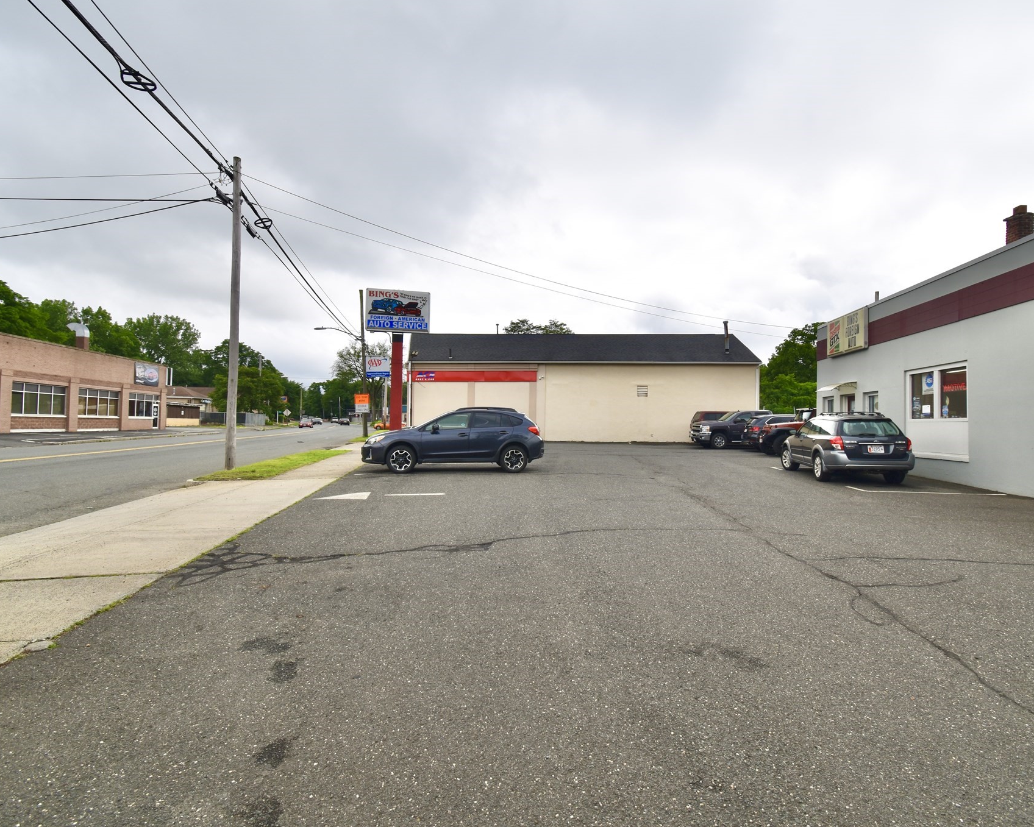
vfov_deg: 77.0
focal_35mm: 17
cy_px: 414
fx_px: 520
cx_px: 539
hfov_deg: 89.6
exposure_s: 1/250
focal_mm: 10
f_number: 8
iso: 100
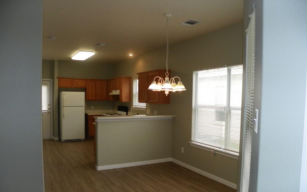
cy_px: 113
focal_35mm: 28
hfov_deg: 66.5
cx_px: 153
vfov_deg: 44.4
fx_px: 234
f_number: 2.8
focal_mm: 4.6
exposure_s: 1/125
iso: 100
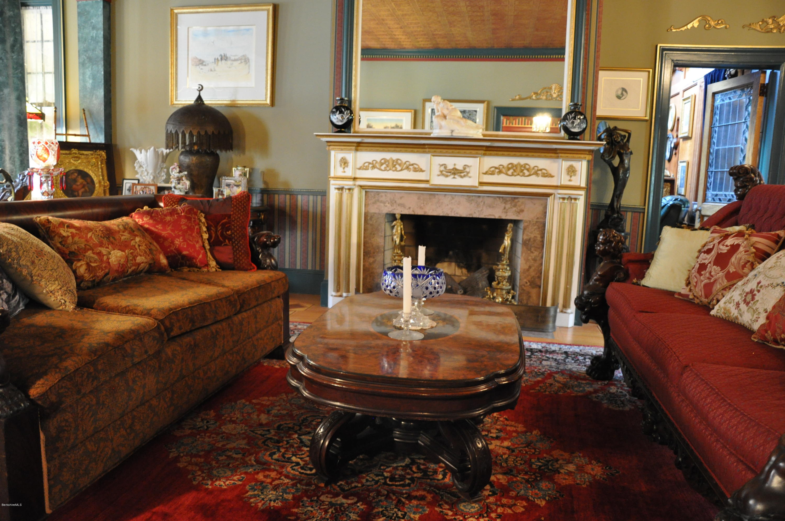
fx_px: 588
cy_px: 260
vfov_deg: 47.8
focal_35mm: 27
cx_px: 392
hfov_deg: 67.4
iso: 1600
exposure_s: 1/15
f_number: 3.5
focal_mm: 18
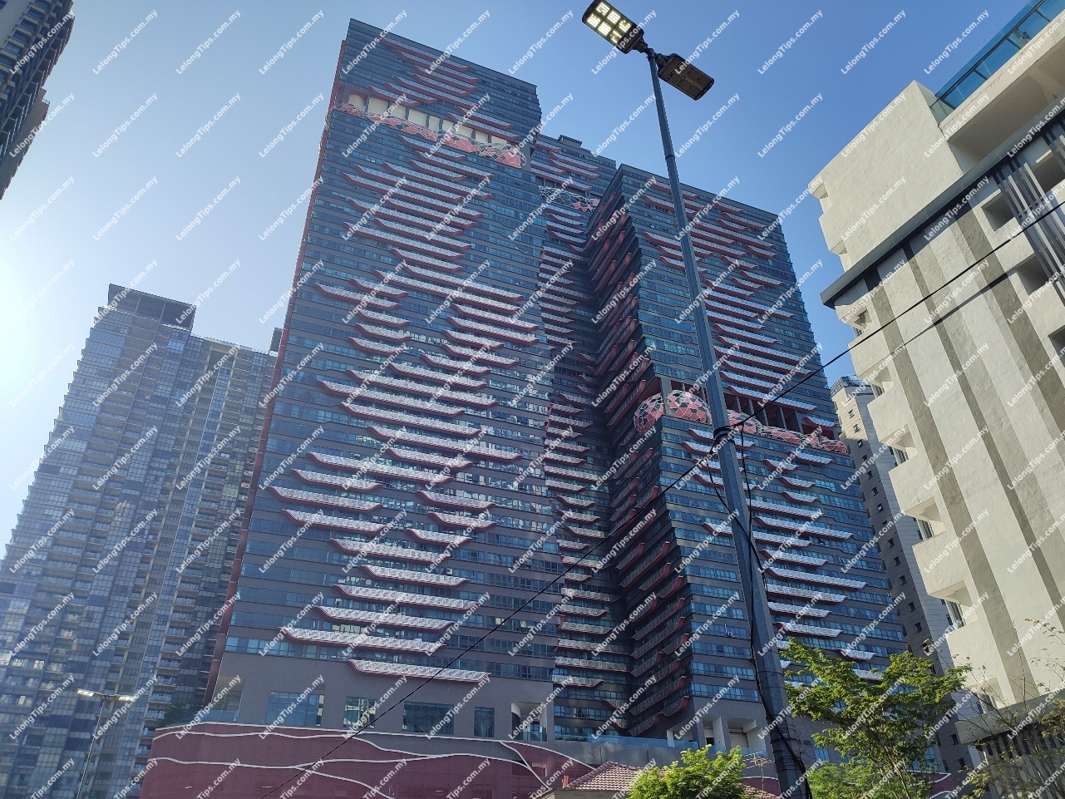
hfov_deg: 69.4
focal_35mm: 25
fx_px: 769
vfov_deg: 54.9
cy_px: 400
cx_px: 532
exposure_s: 1/849
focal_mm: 6.04
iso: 50
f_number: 1.9
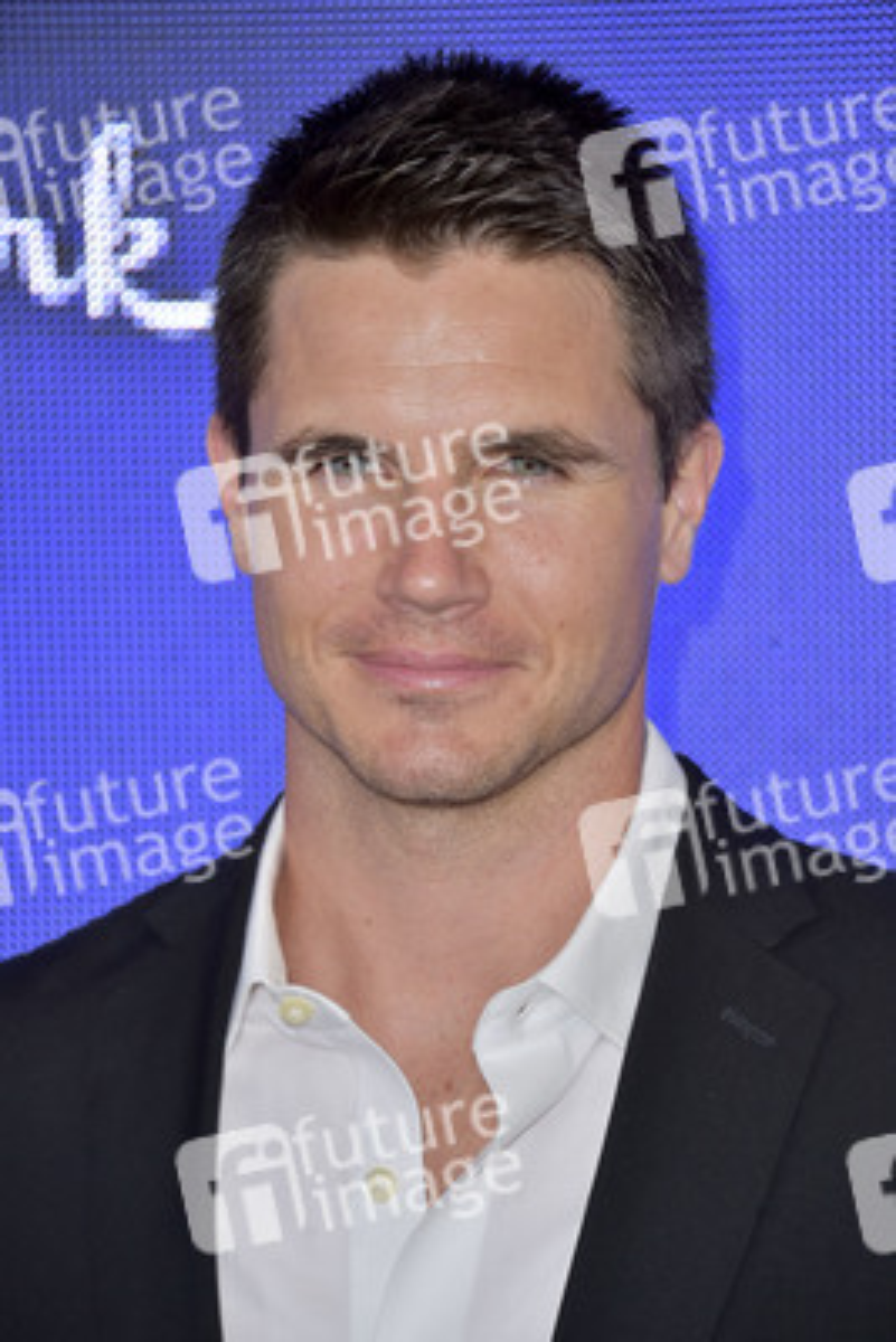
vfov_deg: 8.2
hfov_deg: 5.5
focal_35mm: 250
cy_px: 671
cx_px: 448
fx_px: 9325
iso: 320
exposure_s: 1/250
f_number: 7.1
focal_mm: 250
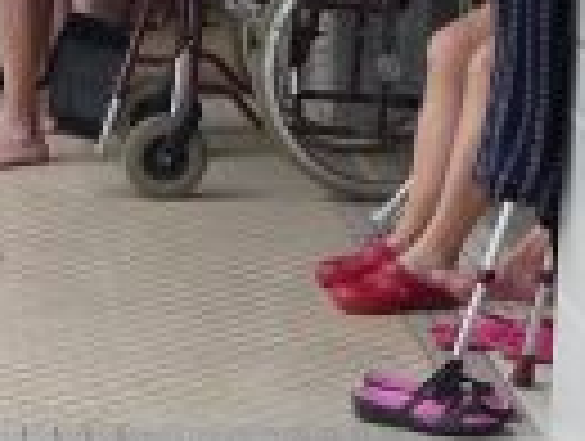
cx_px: 274
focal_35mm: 172
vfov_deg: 8.7
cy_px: 198
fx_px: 2912
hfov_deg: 11.5
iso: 125
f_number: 3.3
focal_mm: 4.7
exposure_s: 1/30
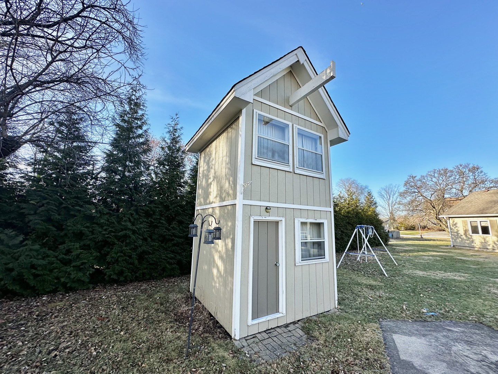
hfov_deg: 102.1
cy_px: 187
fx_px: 201
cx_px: 249
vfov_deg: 85.7
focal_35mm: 14
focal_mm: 2.22
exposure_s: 1/440
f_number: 2.2
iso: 40
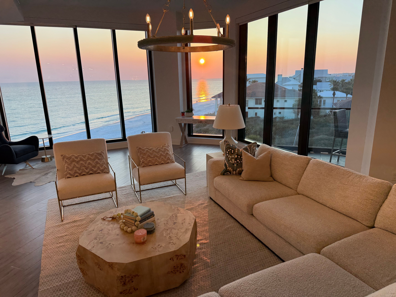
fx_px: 275
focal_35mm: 24
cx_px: 198
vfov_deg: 56.8
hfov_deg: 71.6
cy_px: 148
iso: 80
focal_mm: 6.76
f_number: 1.78
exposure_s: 1/244
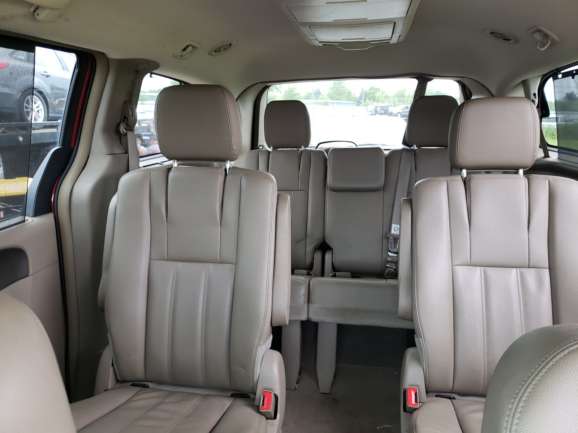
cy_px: 216
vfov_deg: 53.1
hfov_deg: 67.3
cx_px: 289
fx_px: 434
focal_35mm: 26
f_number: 1.5
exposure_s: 1/50
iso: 72
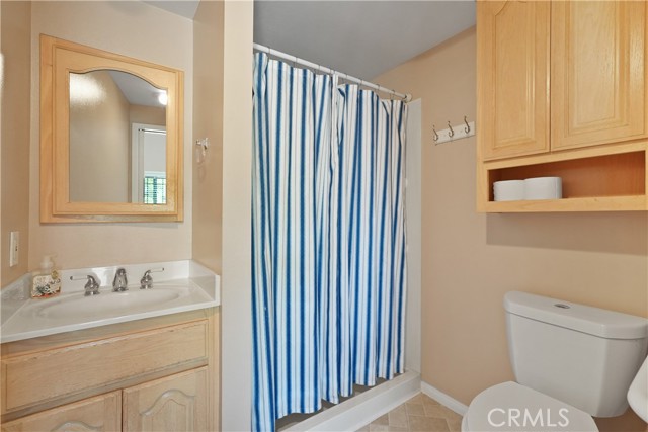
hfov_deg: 96.7
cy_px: 216
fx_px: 288
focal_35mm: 16
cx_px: 324
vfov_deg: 73.8
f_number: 4
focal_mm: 16
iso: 2500
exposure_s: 1/15
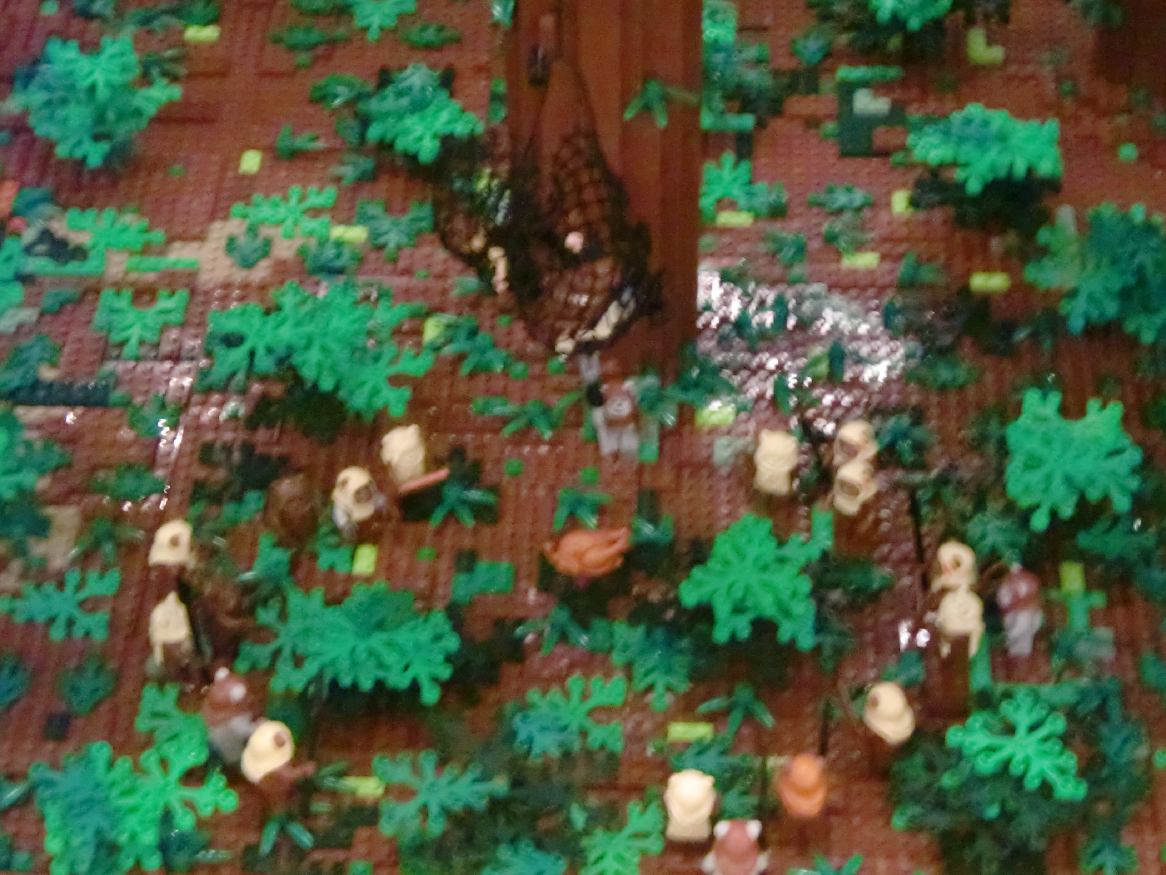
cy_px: 438
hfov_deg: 21.3
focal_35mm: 92
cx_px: 583
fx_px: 3099
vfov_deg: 16.1
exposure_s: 1/8
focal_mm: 16.51
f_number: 5.4
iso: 1600
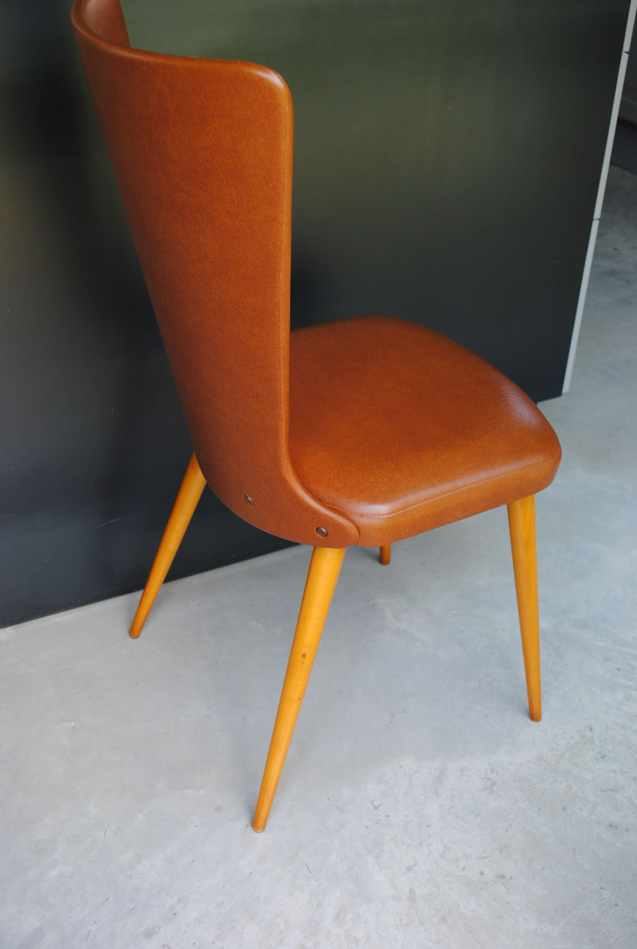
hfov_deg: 31.0
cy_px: 474
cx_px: 318
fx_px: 1149
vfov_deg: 44.9
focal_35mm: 44
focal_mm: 29
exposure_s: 1/125
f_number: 5.6
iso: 200
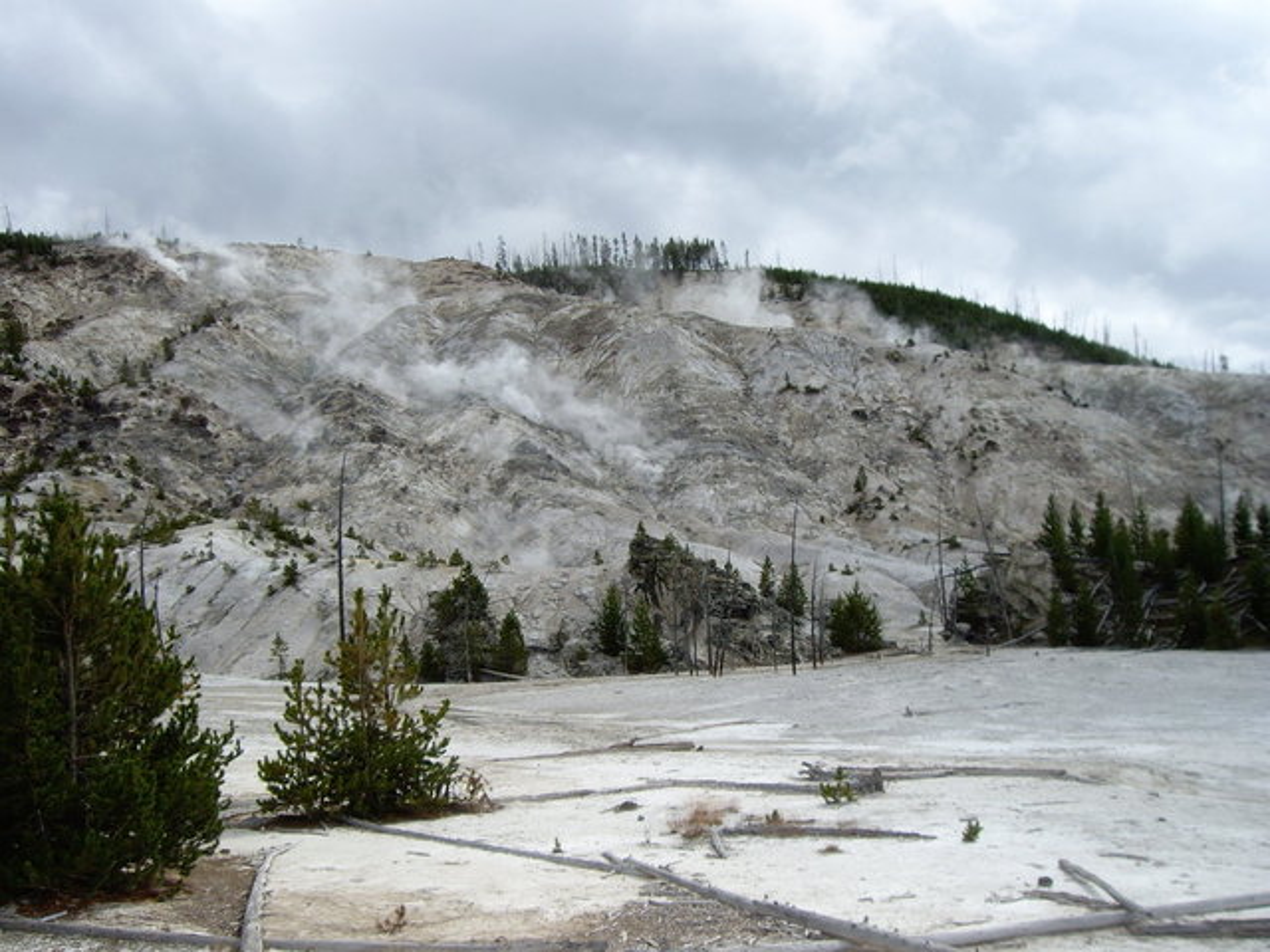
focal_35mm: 38
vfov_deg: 37.7
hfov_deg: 49.0
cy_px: 476
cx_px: 635
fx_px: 1394
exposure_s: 1/500
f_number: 4.3
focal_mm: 6.2
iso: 50
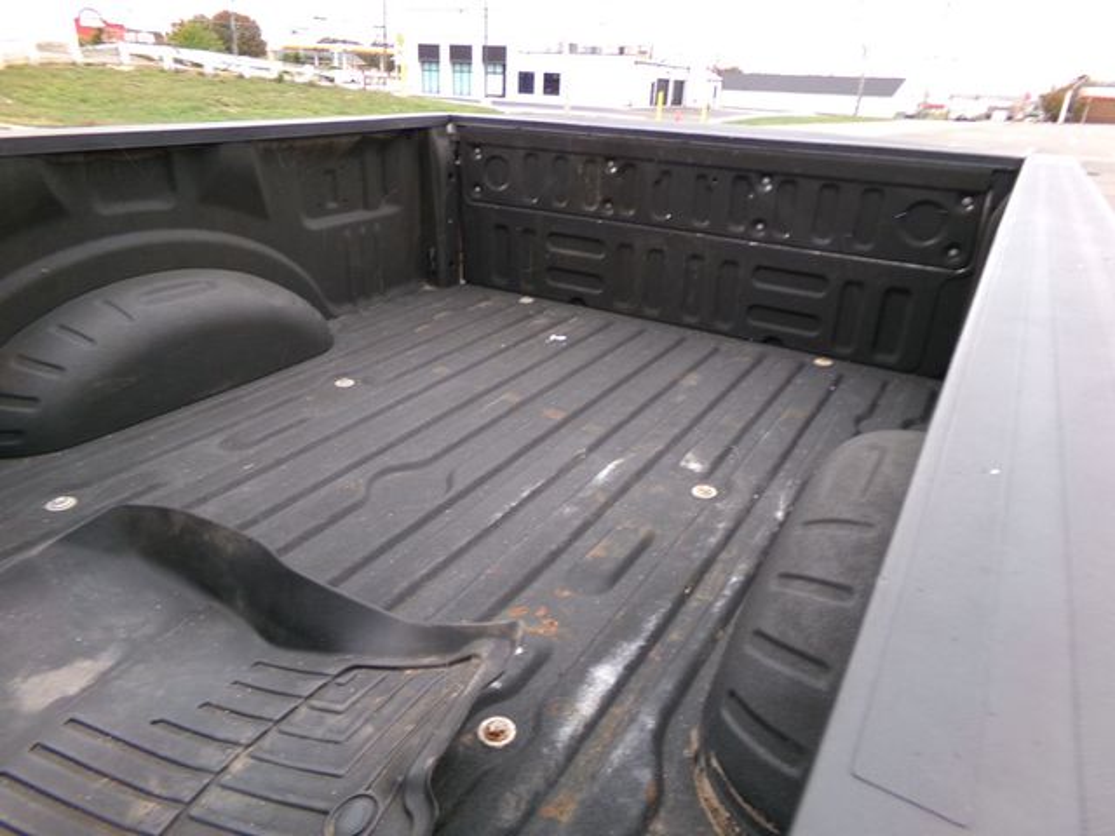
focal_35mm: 24
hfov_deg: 71.6
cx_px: 558
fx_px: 773
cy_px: 418
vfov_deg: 56.8
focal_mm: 4.3
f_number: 3.7
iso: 167
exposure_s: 1/34
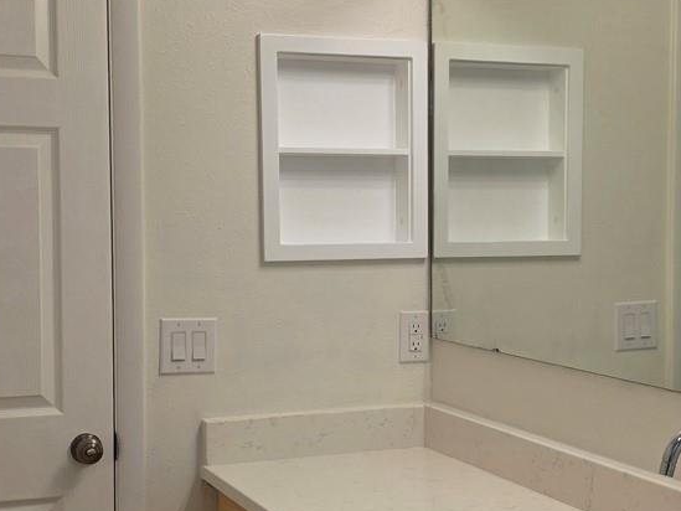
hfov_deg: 28.9
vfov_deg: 21.9
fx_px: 1318
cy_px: 299
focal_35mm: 67
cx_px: 423
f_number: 1.7
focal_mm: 6.3
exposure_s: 1/120
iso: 32
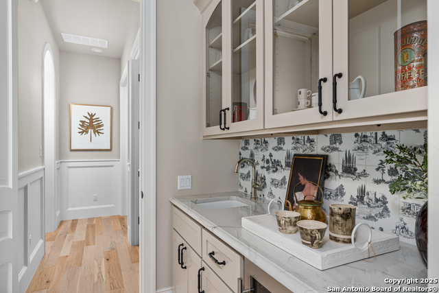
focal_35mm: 21
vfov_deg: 59.5
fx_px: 256
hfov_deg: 81.2
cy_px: 146
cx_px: 220
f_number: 8
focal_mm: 21
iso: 400
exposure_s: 1
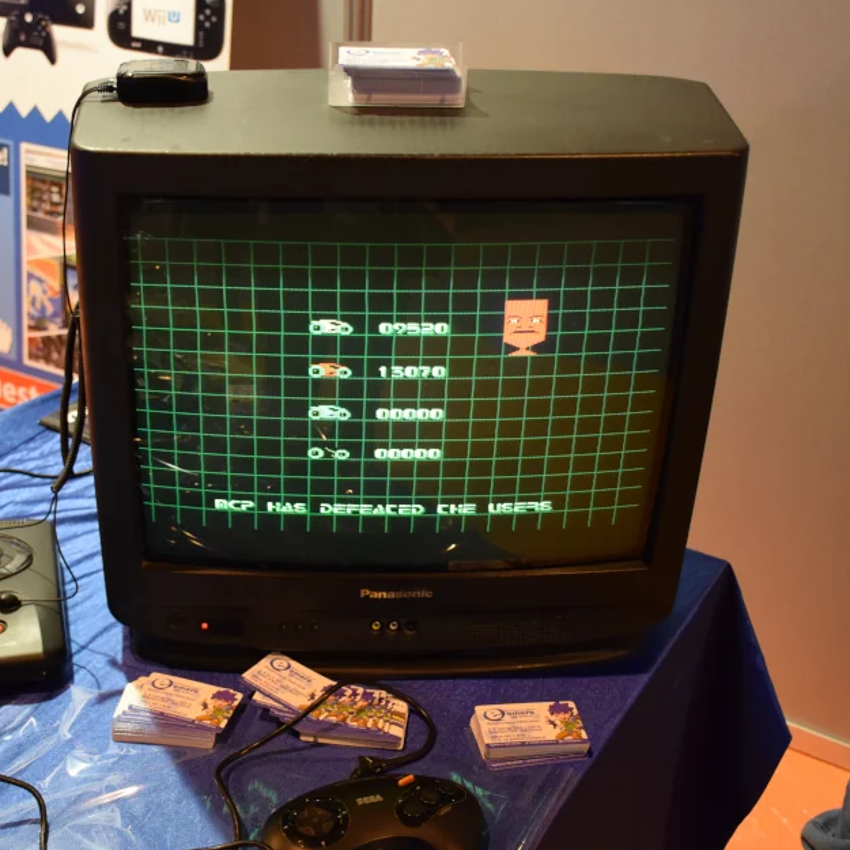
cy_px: 434
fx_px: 1306
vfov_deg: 36.1
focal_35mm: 47
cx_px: 310
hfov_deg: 35.8
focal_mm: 24
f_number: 3.8
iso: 2200
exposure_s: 1/60
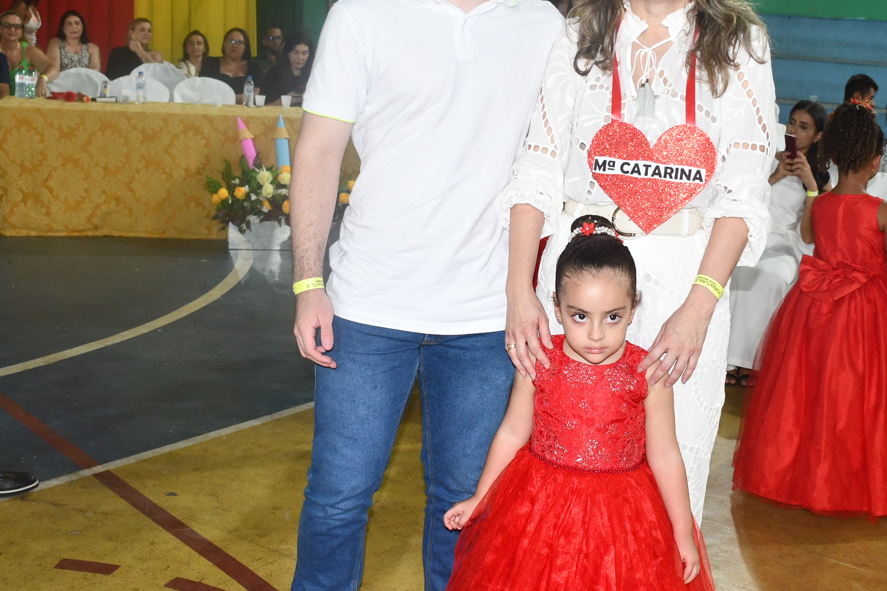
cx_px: 512
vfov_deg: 25.9
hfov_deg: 38.1
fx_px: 1281
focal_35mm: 52
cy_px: 235
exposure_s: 1/60
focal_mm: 20
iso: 900
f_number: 3.5
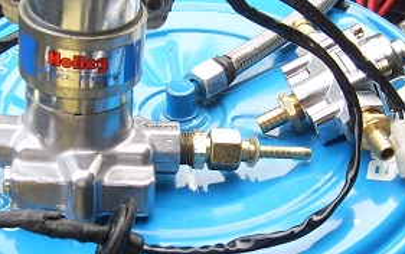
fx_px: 950
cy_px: 152
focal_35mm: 86
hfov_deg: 24.1
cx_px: 189
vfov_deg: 15.2
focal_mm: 7.8
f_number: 3.2
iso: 50
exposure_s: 1/80
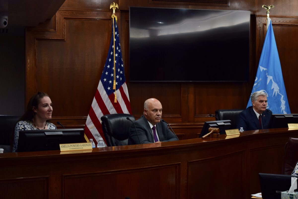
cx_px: 149
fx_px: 571
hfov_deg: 29.2
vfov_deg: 19.7
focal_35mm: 69
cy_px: 100
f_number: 5
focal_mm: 46
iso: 400
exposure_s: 1/40
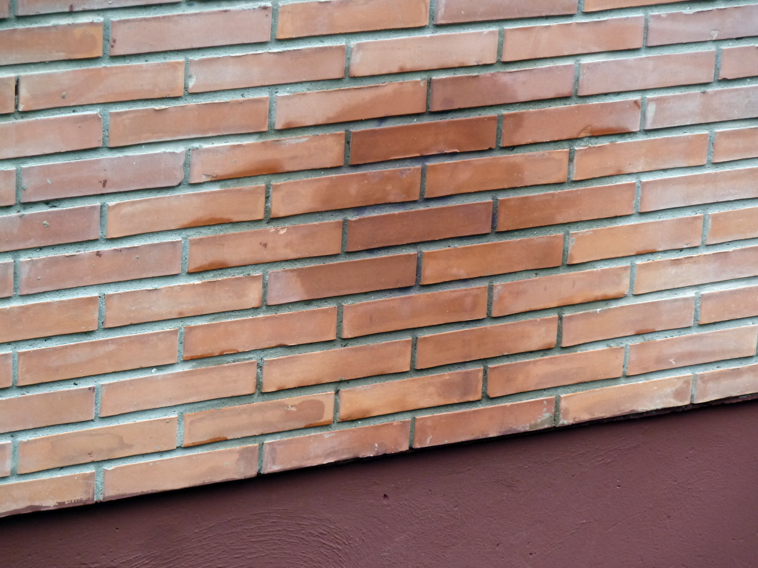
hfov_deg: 12.5
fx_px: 3460
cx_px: 379
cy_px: 284
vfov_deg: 9.4
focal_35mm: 158
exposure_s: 1/60
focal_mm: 25.9
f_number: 4.5
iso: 200
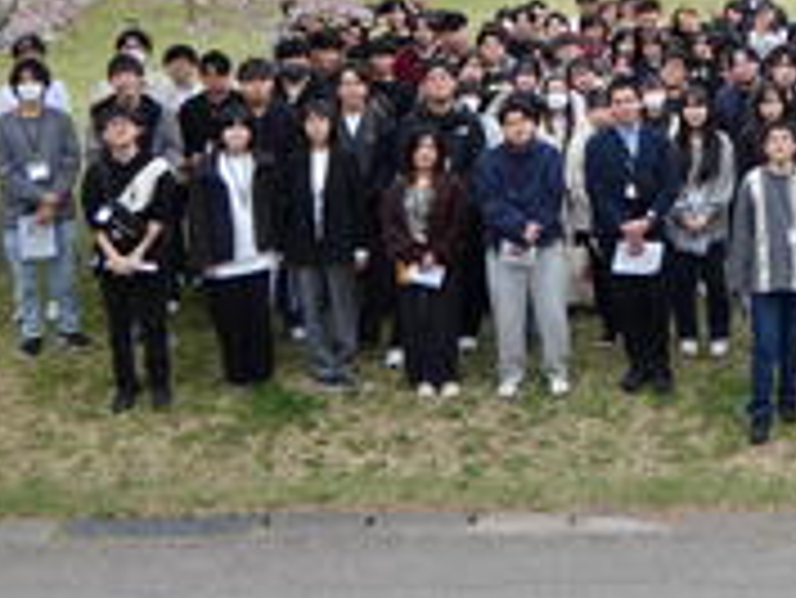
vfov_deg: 16.6
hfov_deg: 21.9
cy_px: -72
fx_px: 1979
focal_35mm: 86
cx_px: 792
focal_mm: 6.8
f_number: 3.5
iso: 80
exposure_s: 1/100
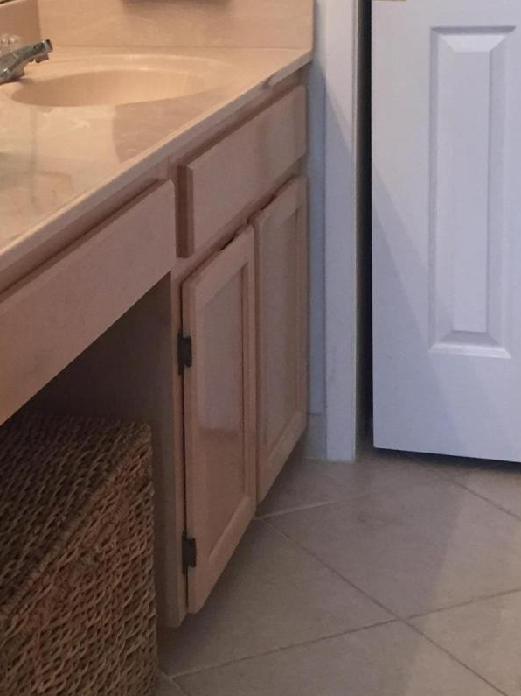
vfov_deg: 26.4
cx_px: -15
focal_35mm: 73
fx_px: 1465
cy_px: 177
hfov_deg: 19.5
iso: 125
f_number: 2.2
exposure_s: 1/30
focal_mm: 4.15
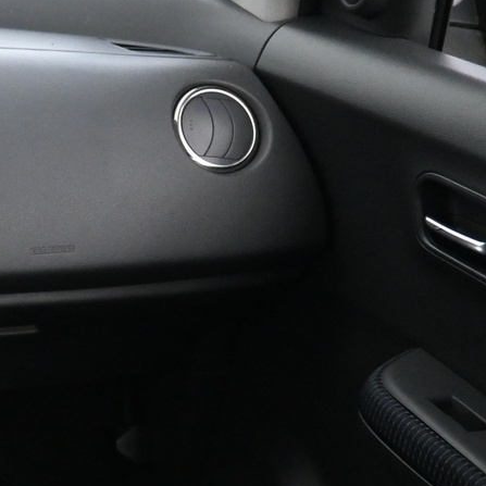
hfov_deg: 18.6
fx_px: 1175
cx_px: -372
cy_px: 374
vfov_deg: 23.1
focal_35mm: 74
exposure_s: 1/25
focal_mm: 16
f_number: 3.5
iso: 3200
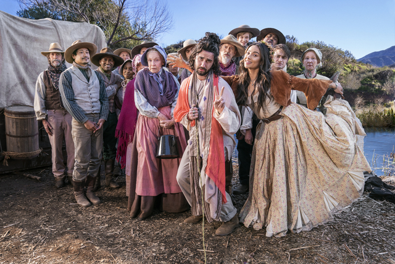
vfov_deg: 45.0
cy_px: 132
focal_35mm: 29
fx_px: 318
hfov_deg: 63.6
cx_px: 198
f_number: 5
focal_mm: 29
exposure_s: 1/250
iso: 800
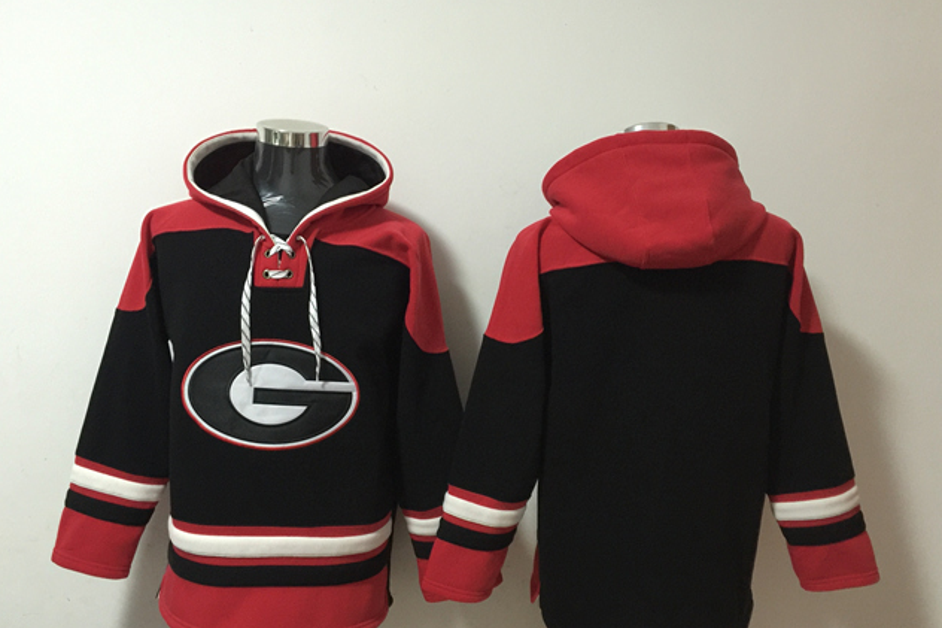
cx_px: 475
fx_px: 811
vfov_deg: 42.3
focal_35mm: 31
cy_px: 330
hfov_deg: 60.3
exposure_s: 1/8
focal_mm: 4.15
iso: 160
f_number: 2.2
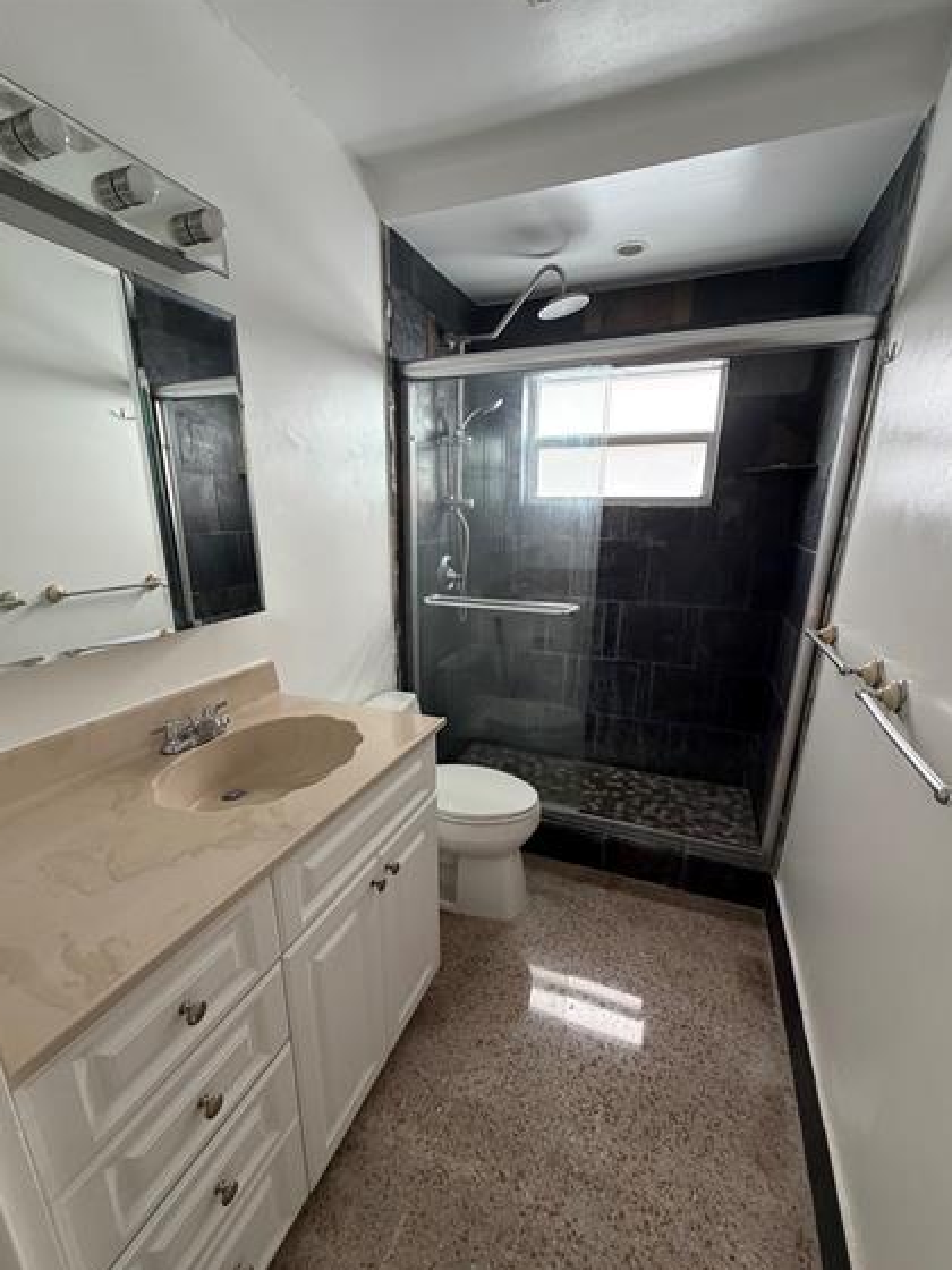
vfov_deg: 98.1
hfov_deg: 81.7
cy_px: 671
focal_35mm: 15
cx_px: 474
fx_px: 550
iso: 320
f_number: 2.2
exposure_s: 1/101
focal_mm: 2.22
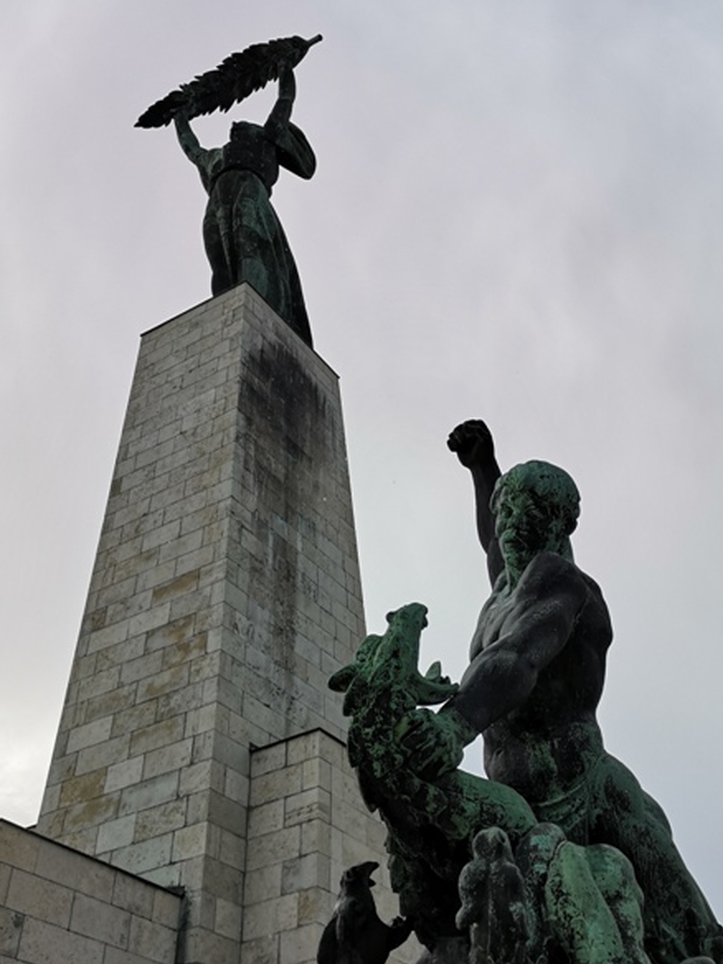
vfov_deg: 50.1
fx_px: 1030
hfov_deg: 38.6
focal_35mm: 37
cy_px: 530
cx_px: 404
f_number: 1.8
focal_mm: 3.95
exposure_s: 1/1802
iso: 50
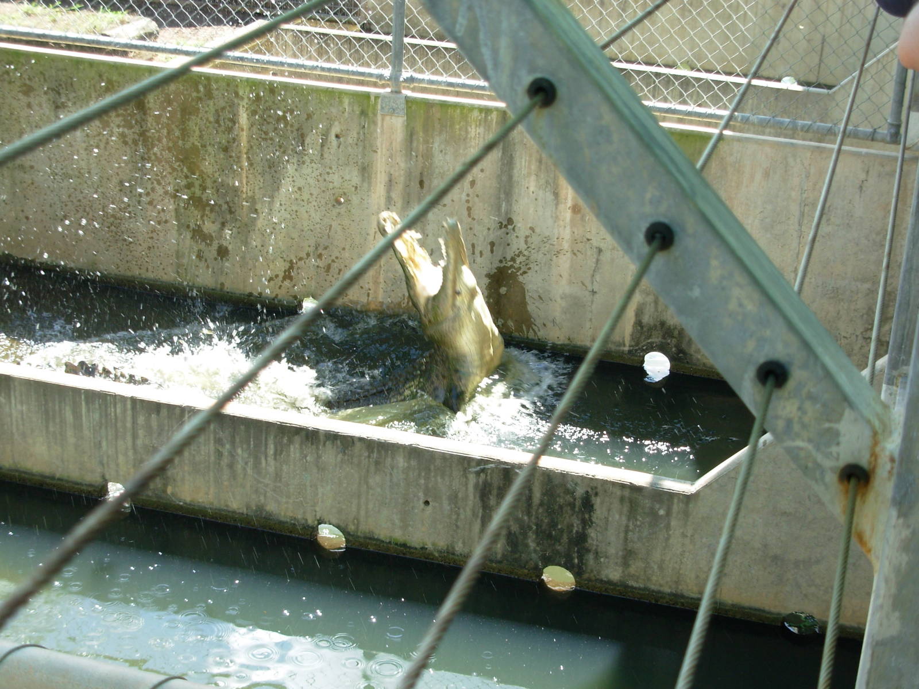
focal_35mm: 64
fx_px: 1699
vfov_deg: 22.9
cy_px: 344
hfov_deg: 30.3
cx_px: 460
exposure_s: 1/114
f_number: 3.4
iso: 50
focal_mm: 10.5
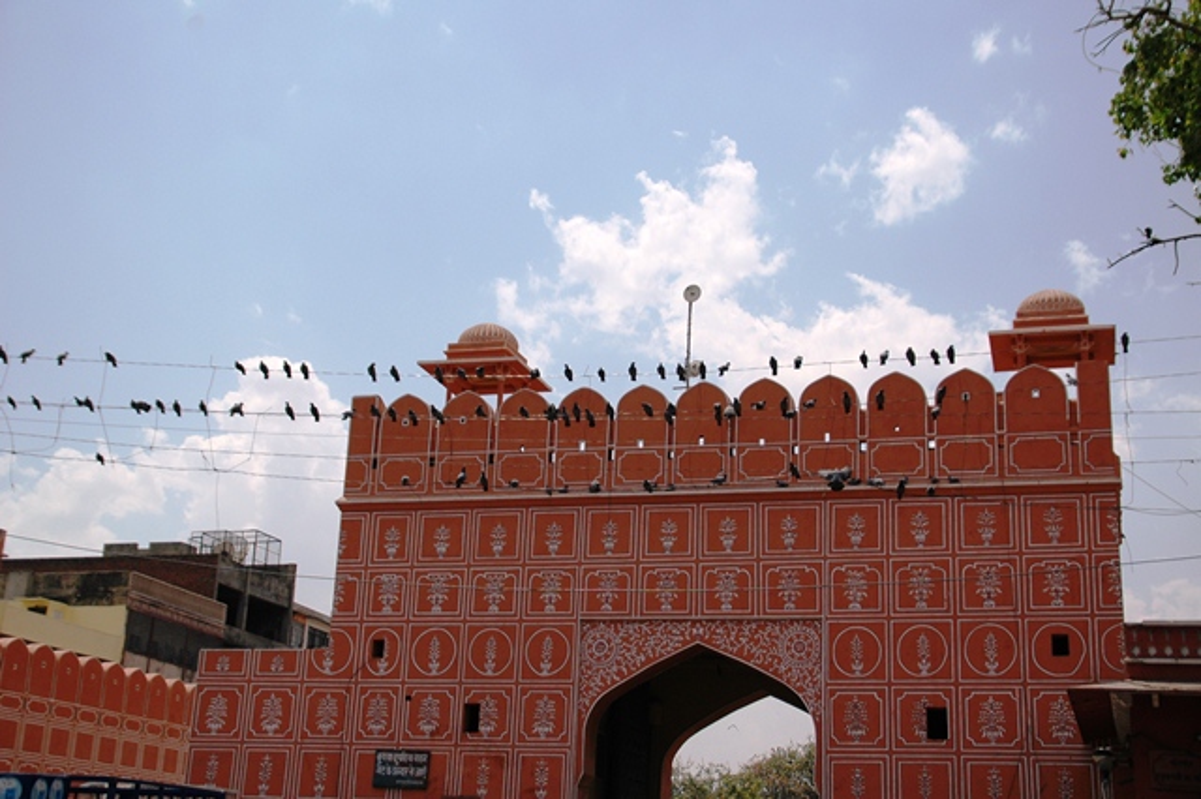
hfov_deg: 41.1
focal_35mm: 48
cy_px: 400
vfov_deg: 28.0
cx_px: 600
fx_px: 1600
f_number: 5.6
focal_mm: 32
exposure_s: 1/2000
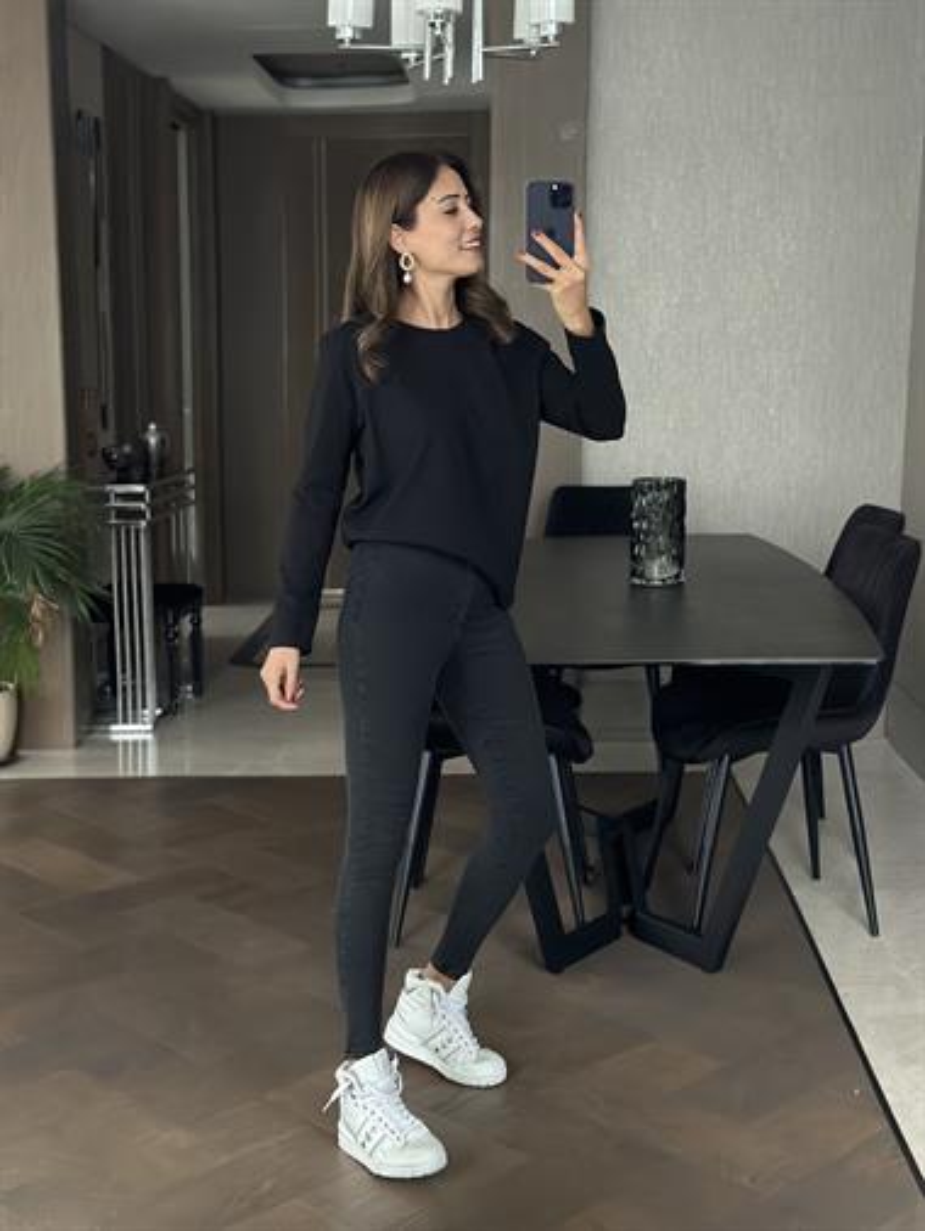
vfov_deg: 39.6
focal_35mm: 48
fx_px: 1709
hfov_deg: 30.3
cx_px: 462
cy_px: 616
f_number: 1.78
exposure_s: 1/37
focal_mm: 6.86
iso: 800
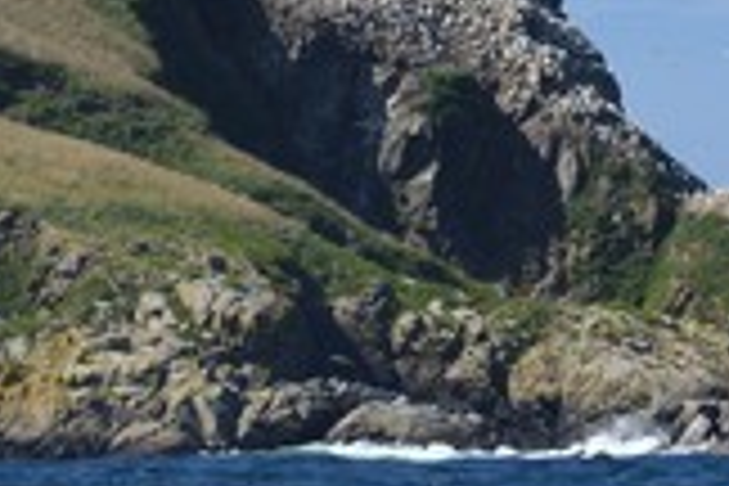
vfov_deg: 2.6
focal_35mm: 519
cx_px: 508
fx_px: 10509
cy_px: -22
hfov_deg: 4.0
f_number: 10
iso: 800
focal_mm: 200
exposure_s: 1/2000
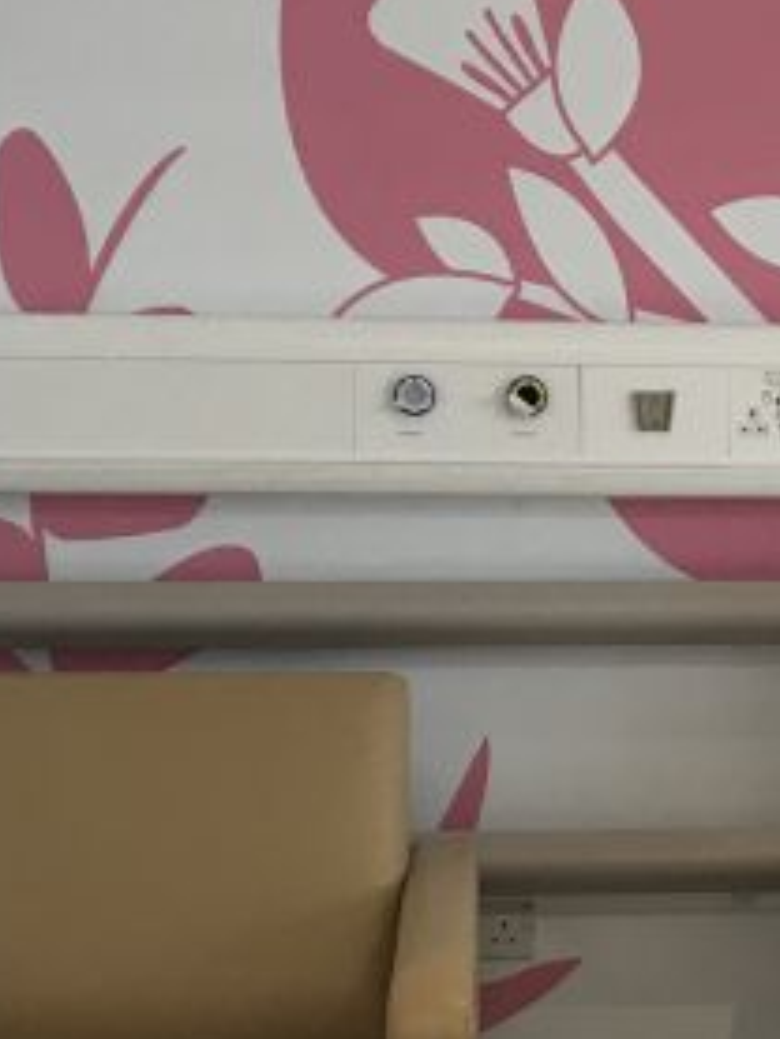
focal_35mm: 101
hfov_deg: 14.2
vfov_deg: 19.4
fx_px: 3032
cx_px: 926
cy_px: 728
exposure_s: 1/33
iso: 25
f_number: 1.8
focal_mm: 3.99
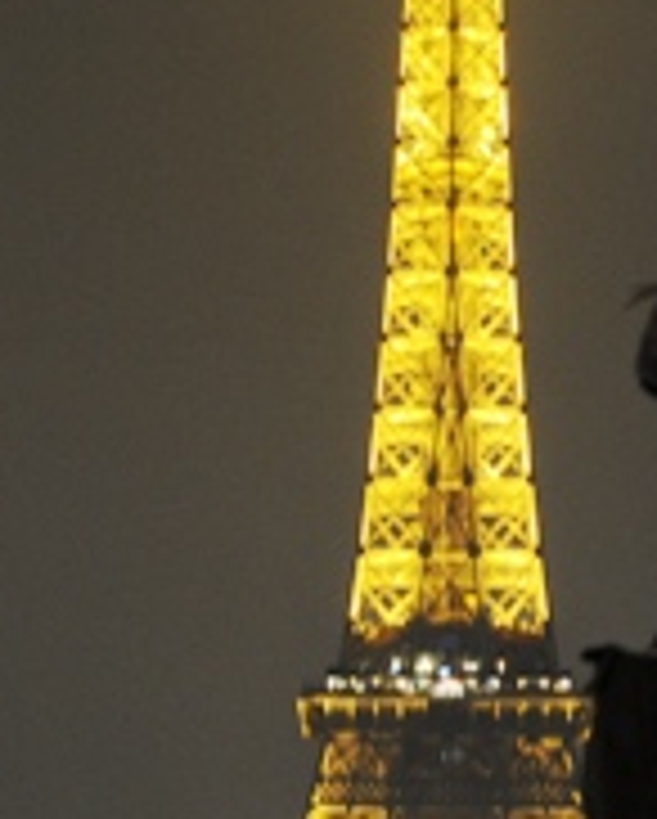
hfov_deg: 8.9
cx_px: 580
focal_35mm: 173
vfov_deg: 11.2
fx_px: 4189
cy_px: 461
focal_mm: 35
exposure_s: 1/6
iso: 640
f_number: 4.5
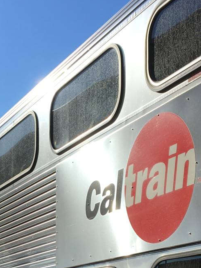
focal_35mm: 85
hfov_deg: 17.3
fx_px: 658
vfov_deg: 22.4
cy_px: 246
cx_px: 57
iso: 25
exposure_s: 1/1789
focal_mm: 4.15
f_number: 2.2
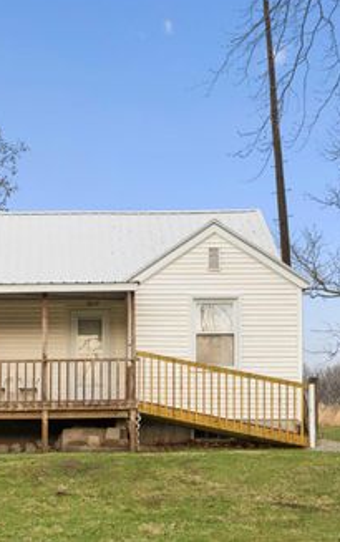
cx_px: -32
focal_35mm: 70
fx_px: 1036
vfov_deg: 29.3
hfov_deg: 18.0
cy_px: 268
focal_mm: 30
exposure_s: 1/40
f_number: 9
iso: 400
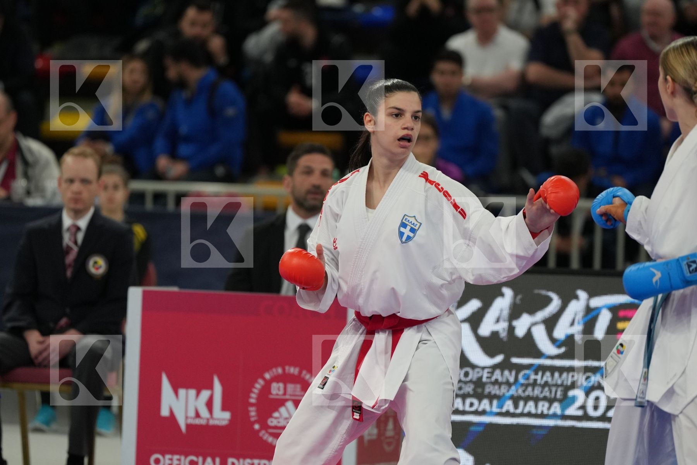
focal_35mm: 300
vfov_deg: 4.6
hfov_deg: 6.9
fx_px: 5808
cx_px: 348
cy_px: 232
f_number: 2.8
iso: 1600
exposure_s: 1/1000
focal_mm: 200
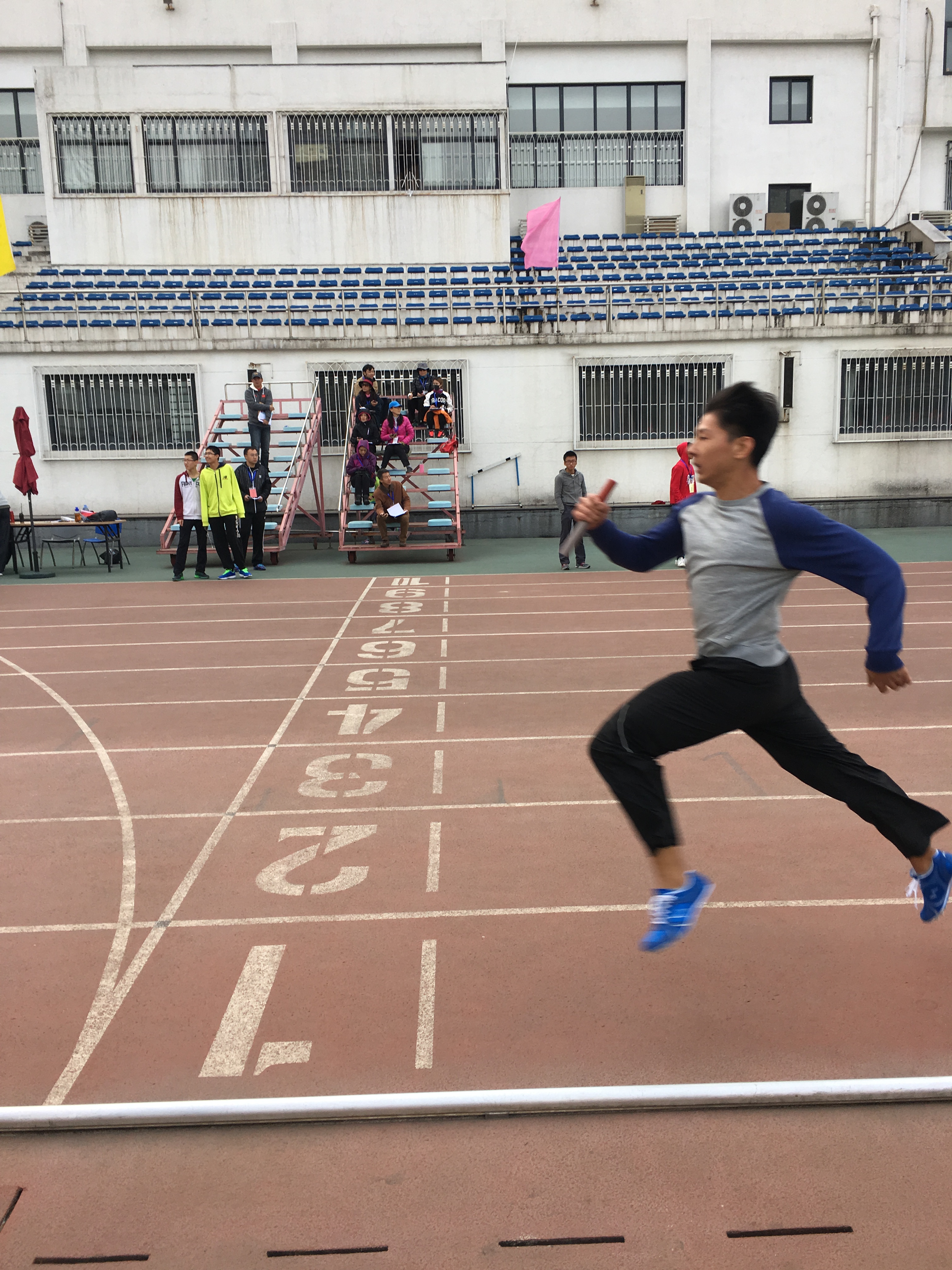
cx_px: 476
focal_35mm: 29
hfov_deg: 48.2
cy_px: 635
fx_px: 1063
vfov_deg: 61.7
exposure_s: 1/427
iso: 25
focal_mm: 4.15
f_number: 2.2
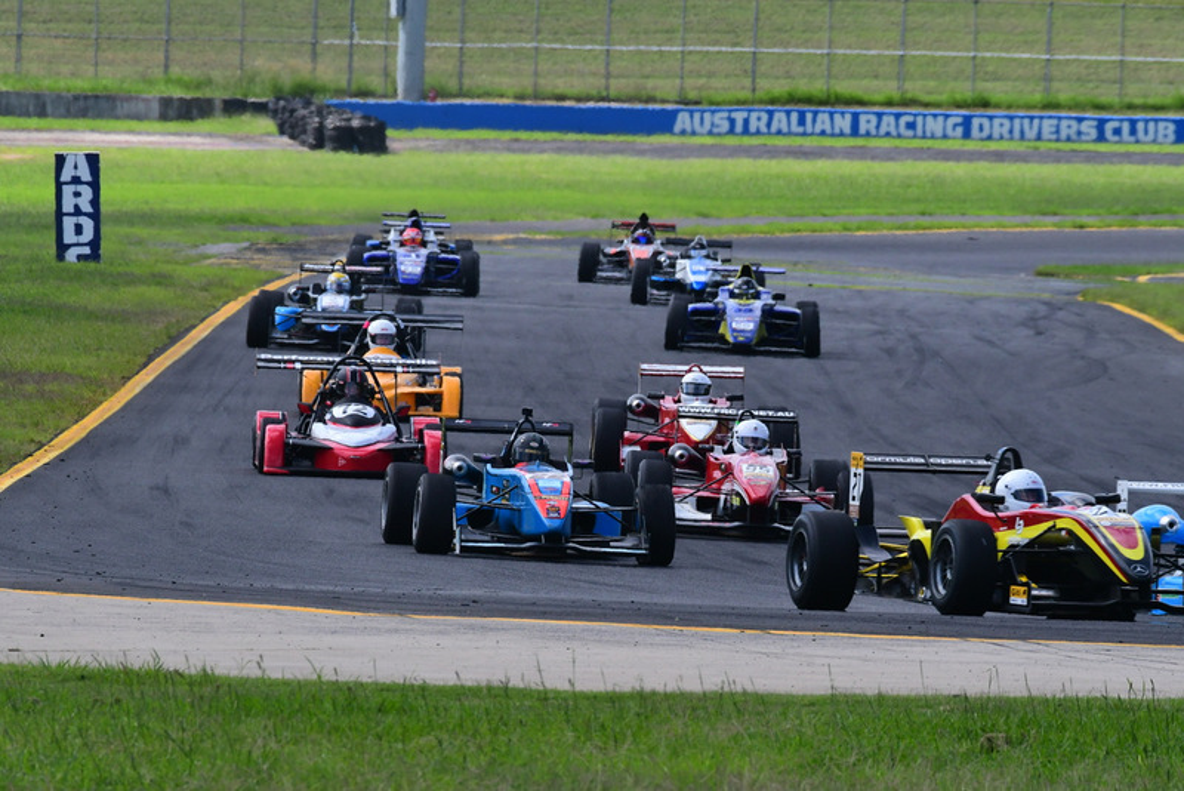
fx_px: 19739
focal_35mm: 600
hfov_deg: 3.4
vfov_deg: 2.3
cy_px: 396
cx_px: 592
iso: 800
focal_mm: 400
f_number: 13
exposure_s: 1/640
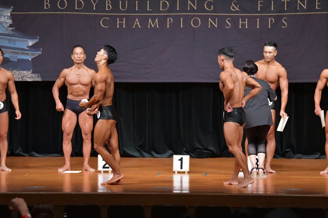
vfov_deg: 6.8
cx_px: 164
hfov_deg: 10.2
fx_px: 1840
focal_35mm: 202
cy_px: 109
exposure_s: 1/400
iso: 6400
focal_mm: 135
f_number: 5.6
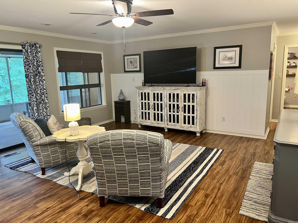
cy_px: 112
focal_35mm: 26
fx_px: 224
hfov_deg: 67.3
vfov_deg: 53.1
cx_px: 149
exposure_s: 1/60
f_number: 1.5
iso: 250
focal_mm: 5.7
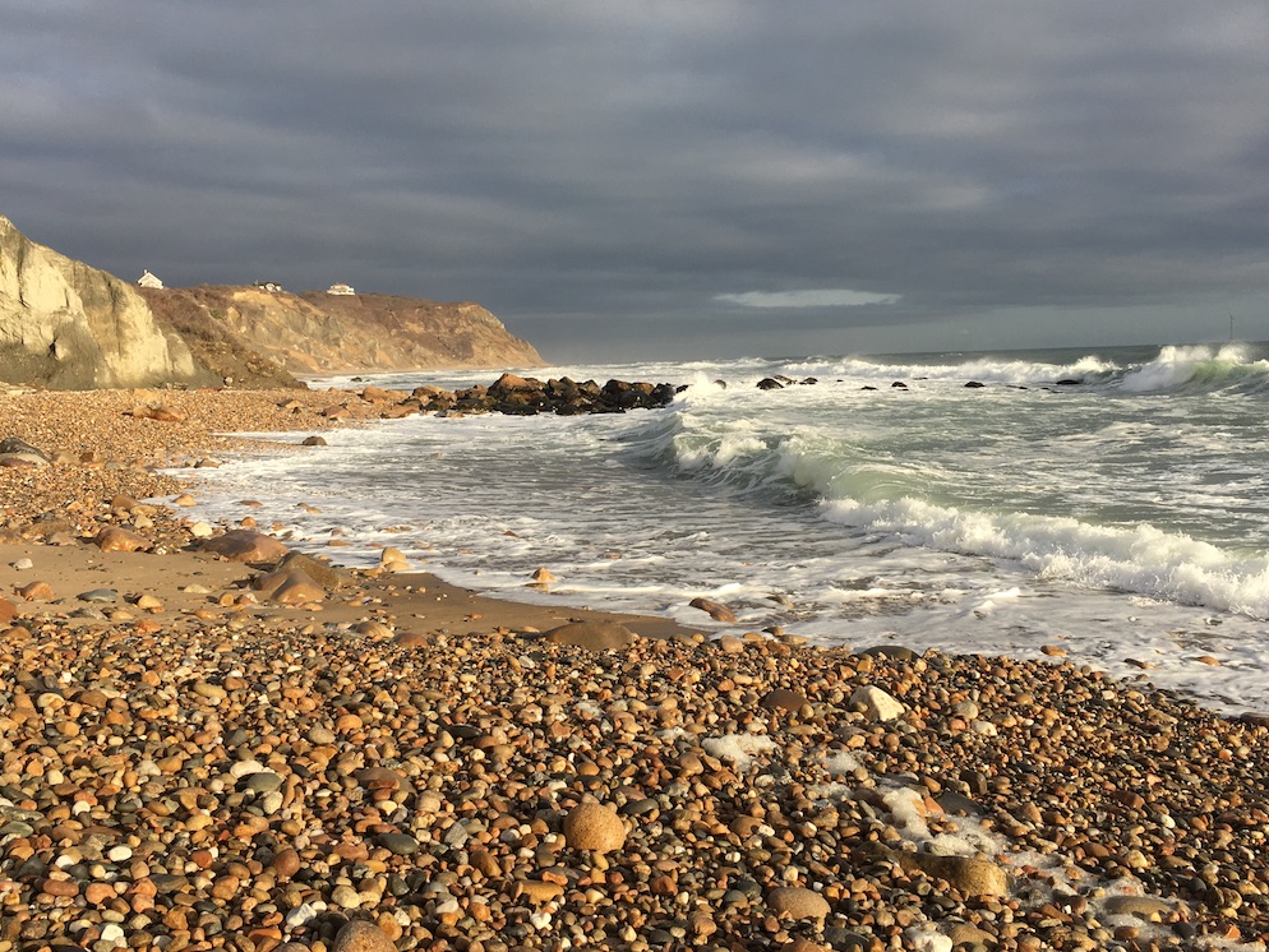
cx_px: 687
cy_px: 401
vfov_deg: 40.6
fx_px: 1283
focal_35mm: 35
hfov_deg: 52.6
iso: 25
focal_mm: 4.15
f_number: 2.2
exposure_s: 1/1241
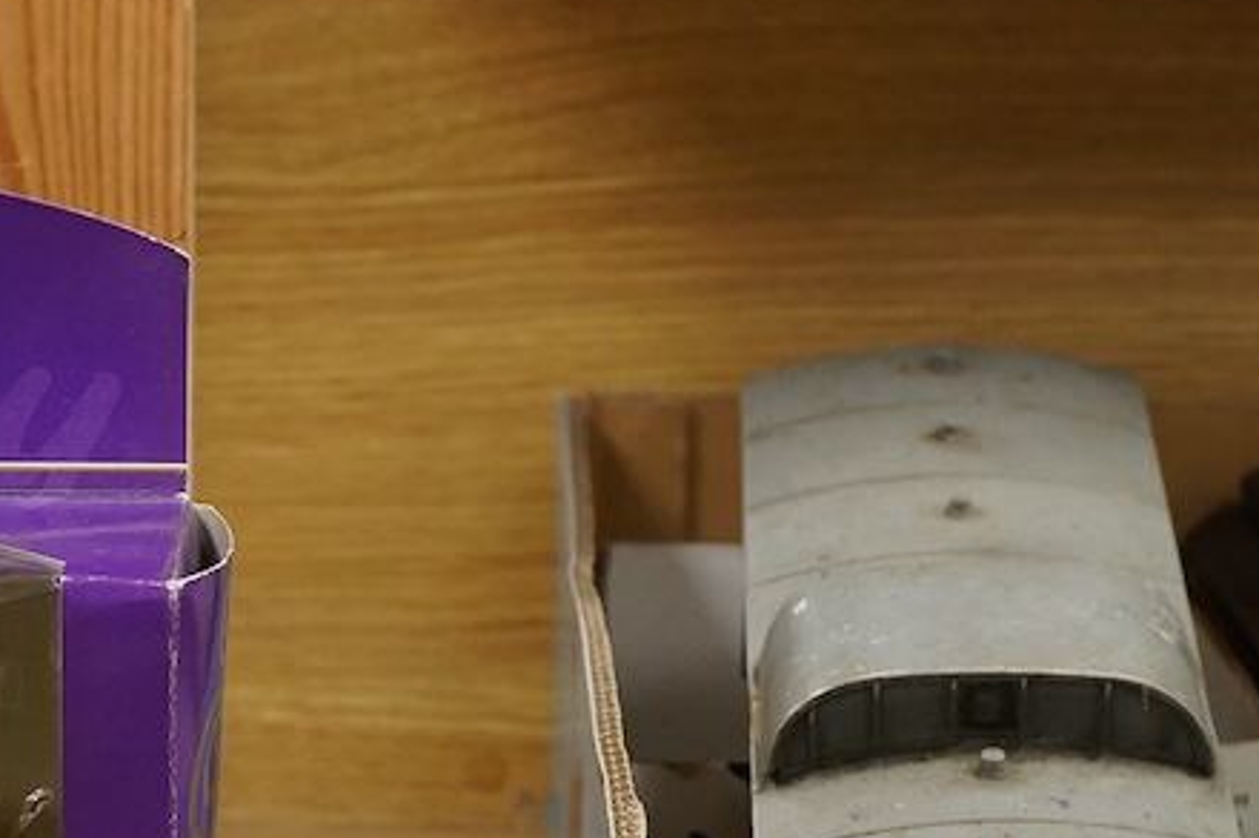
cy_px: 938
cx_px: 165
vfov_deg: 11.7
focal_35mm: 115
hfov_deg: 17.6
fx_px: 4020
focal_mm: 30
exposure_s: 1/100
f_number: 10
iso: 2000
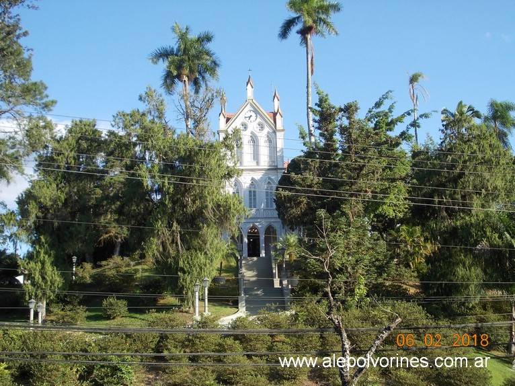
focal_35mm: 51
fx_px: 759
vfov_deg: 28.5
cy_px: 193
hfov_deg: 37.5
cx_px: 258
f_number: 3.6
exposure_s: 1/320
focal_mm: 7.2
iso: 80
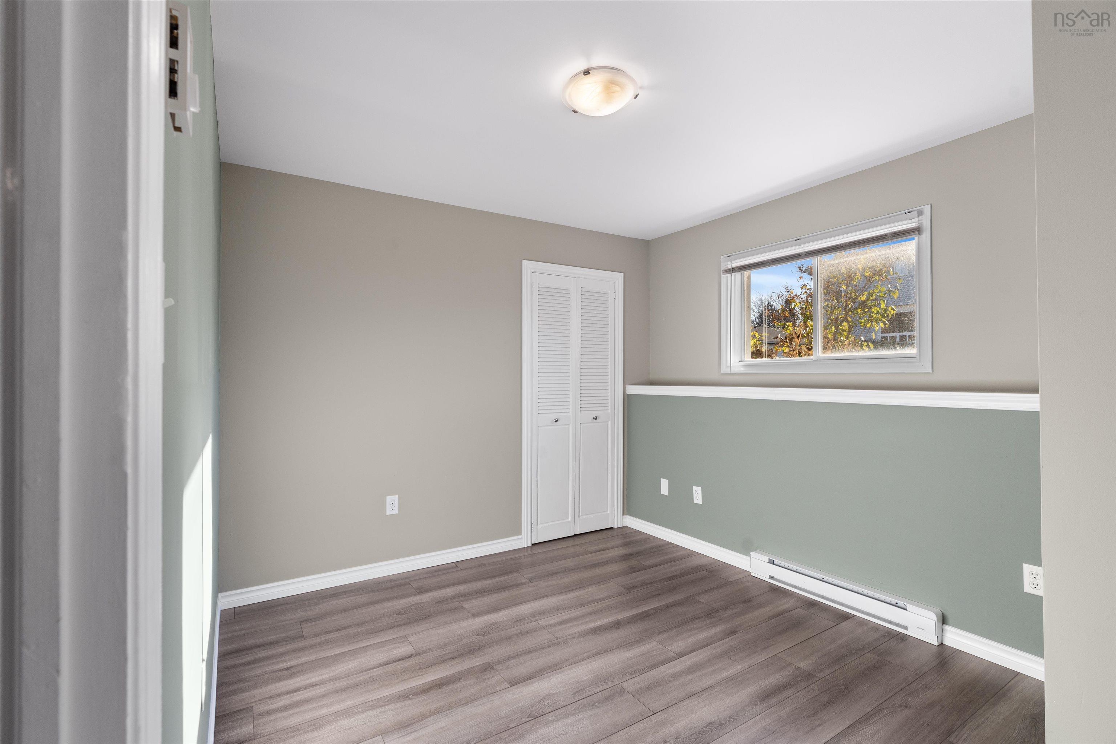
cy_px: 372
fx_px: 496
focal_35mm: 16
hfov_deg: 96.7
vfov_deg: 73.7
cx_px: 558
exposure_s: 1/30
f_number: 7.1
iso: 400
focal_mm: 16
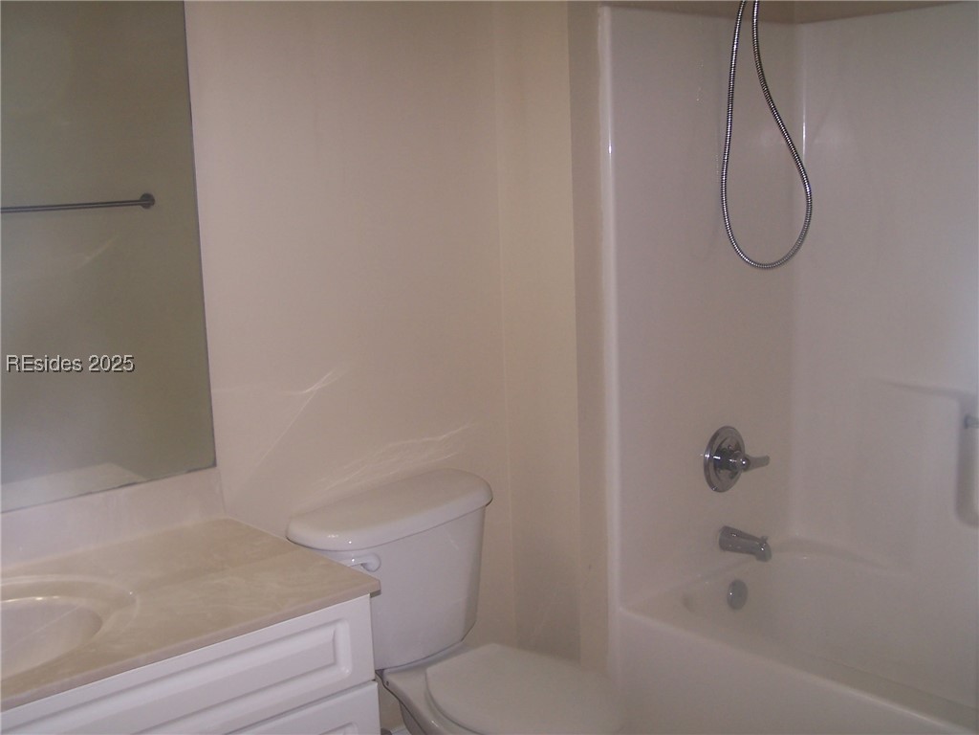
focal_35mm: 40
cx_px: 490
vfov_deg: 36.0
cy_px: 368
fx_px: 1131
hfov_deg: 46.8
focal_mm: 6.7
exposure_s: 1/60
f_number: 2.8
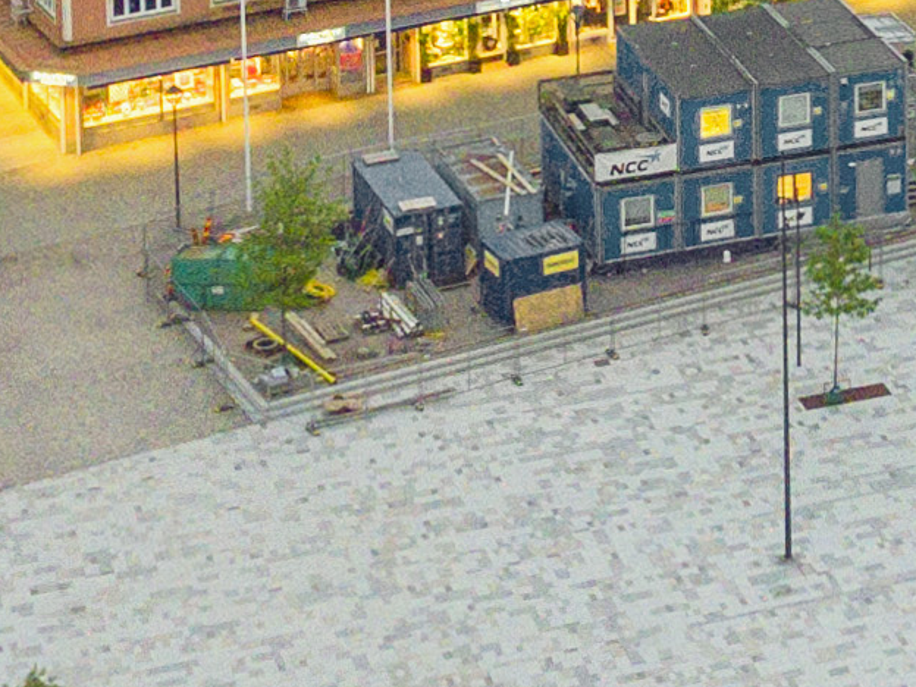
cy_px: -595
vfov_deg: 10.8
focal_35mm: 128
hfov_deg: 14.5
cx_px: 1339
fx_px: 3387
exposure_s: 1/25
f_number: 2.8
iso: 256
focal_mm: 3.61
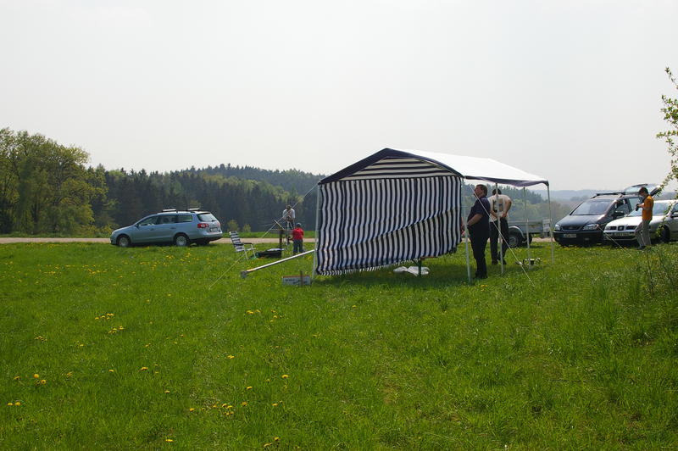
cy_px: 226
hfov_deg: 40.0
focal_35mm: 50
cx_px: 339
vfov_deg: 27.2
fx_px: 931
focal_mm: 33
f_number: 13
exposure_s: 1/500
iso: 400
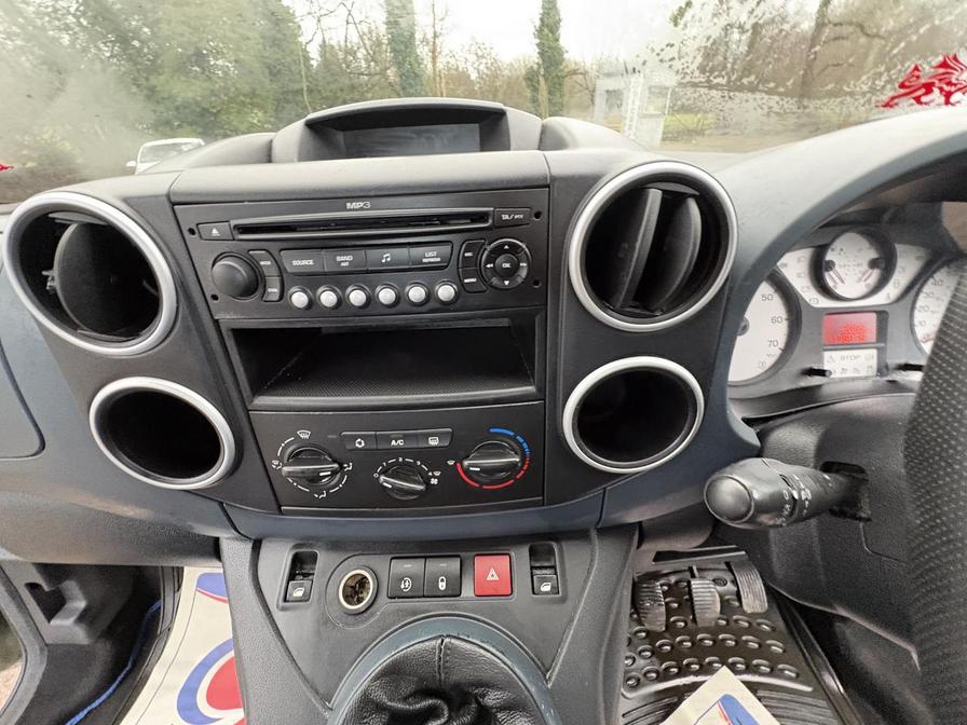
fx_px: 391
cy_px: 362
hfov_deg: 102.1
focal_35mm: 14
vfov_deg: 85.7
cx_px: 484
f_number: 2.2
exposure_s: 1/60
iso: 800
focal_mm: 2.22
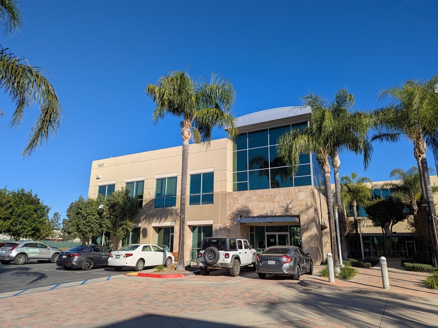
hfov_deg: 71.6
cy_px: 164
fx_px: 304
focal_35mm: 24
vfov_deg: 56.8
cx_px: 219
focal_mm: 6.81
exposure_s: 1/3236
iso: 49
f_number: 1.85
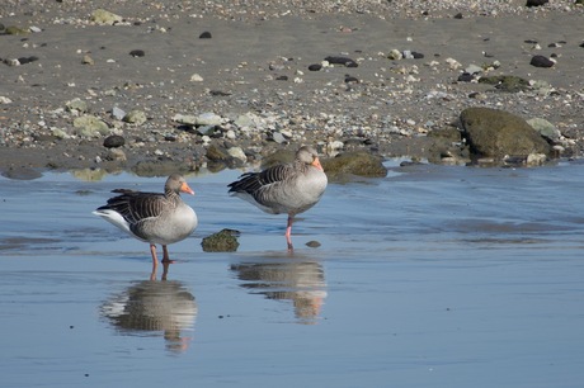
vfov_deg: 2.3
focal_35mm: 600
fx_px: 9726
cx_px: 292
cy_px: 194
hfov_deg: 3.4
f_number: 4
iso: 100
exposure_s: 1/1250
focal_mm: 220
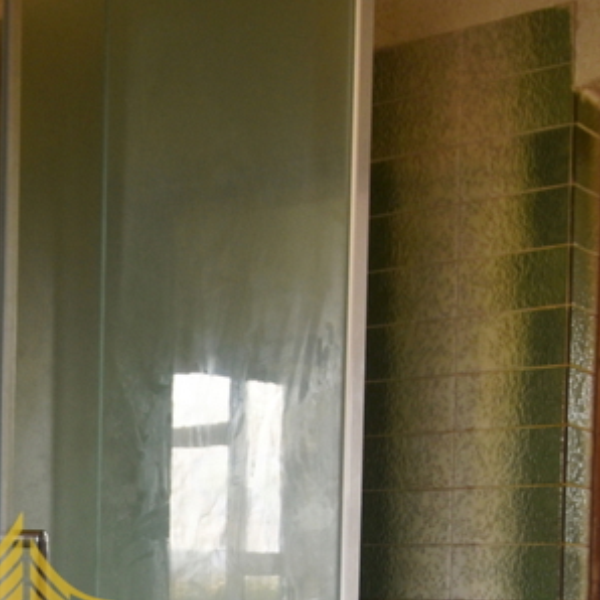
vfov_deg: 24.3
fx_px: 1308
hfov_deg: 24.8
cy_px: 646
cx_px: 26
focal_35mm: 67
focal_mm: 13
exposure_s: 1/20
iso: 180
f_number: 4.8
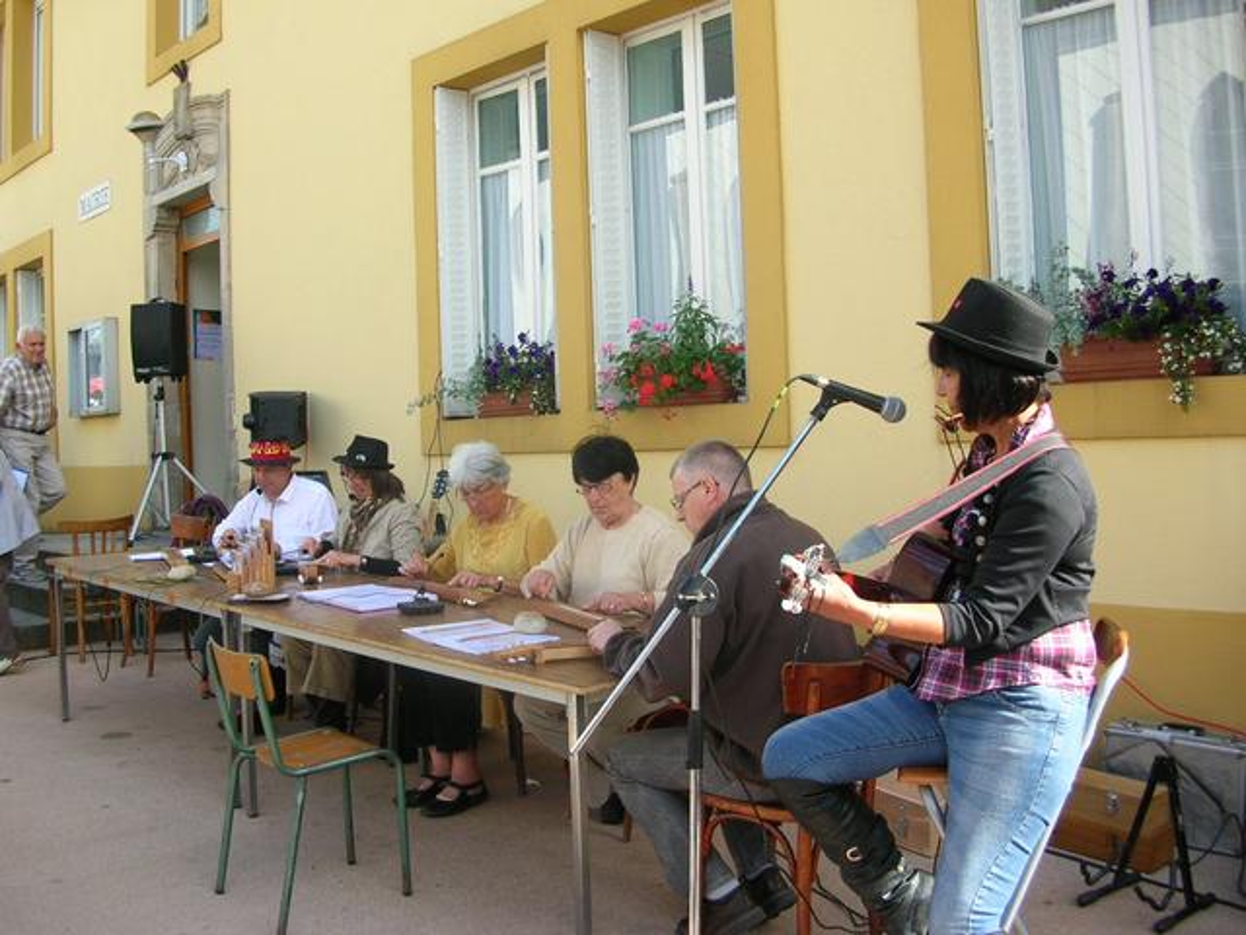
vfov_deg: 40.7
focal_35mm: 35
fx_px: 1260
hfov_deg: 52.6
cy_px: 468
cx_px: 623
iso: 50
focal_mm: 5.8
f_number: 2.8
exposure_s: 1/225
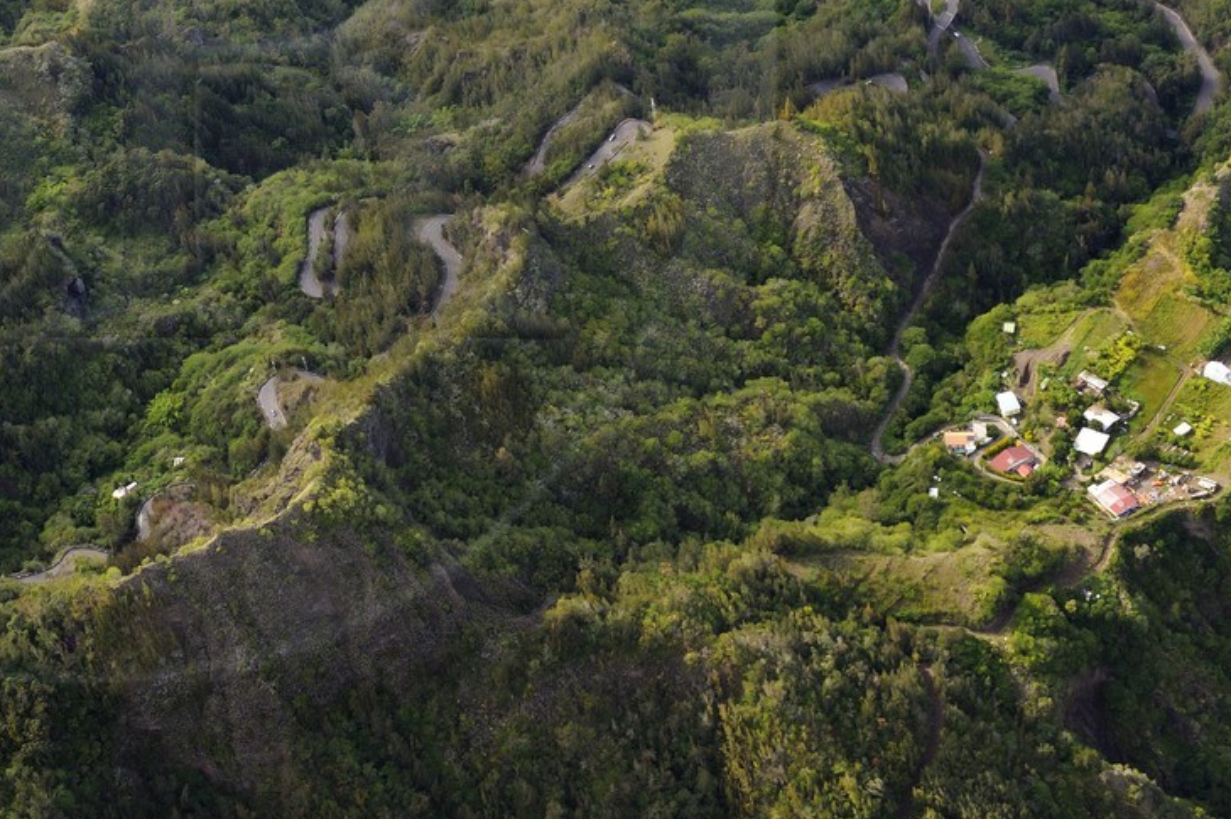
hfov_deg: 28.3
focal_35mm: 68
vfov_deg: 19.6
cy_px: 64
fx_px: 2324
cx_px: 81
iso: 800
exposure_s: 1/1000
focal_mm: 31
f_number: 4.5
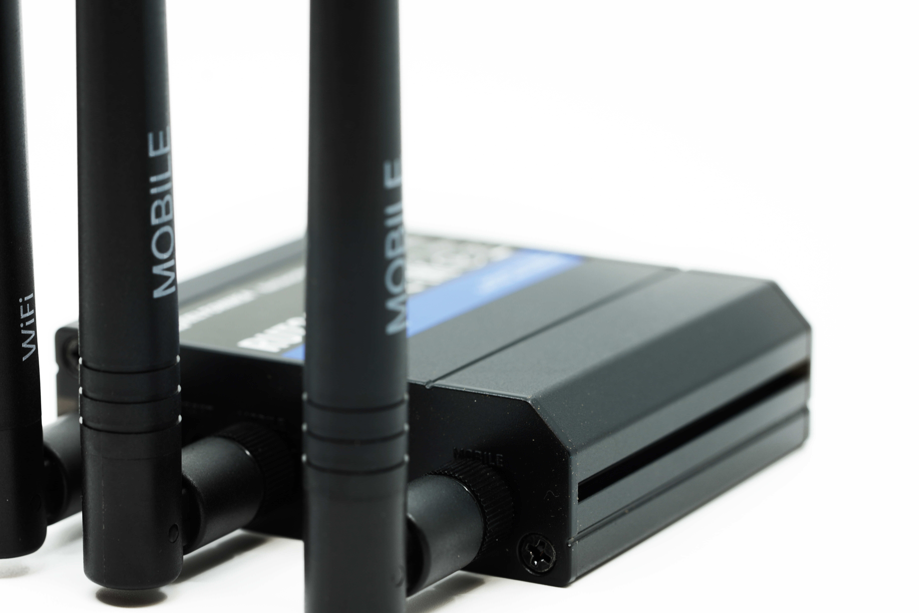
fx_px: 2961
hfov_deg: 17.6
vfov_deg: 11.8
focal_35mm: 116
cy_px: 289
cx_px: 341
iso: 100
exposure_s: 1/20
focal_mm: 90
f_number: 6.3
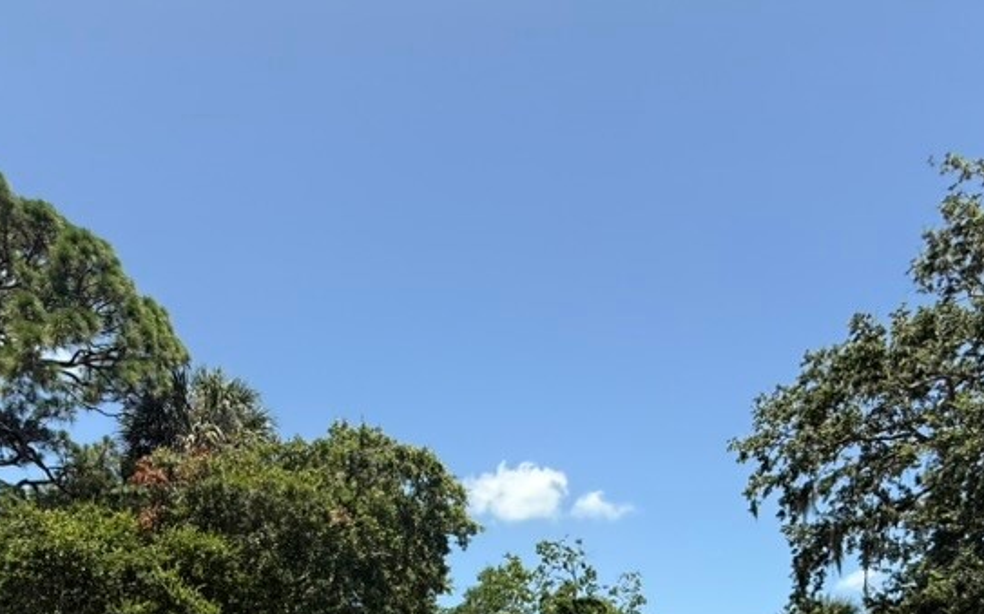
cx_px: 413
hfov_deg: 66.1
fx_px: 751
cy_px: 665
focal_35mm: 28
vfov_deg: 37.7
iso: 50
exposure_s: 1/1211
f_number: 2.2
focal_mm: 2.22
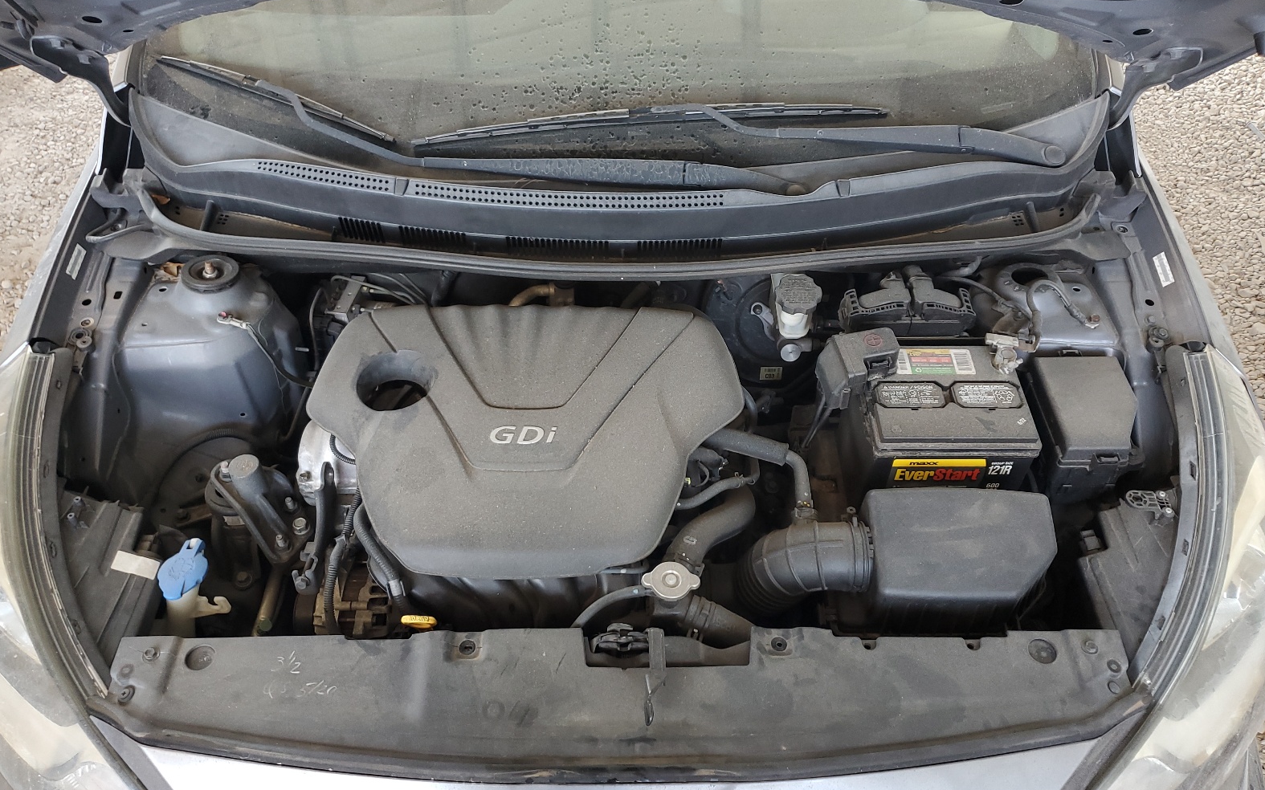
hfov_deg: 66.5
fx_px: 965
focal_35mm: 28
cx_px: 623
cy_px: 423
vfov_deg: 44.5
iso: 72
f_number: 1.5
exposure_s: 1/60.2
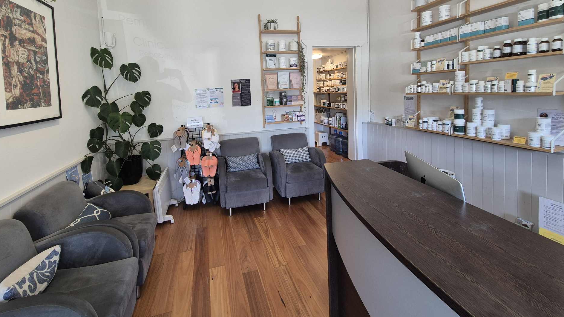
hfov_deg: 102.9
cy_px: 109
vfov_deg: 68.8
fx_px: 224
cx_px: 272
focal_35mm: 15
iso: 100
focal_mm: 2.2
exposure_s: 1/50
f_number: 2.2
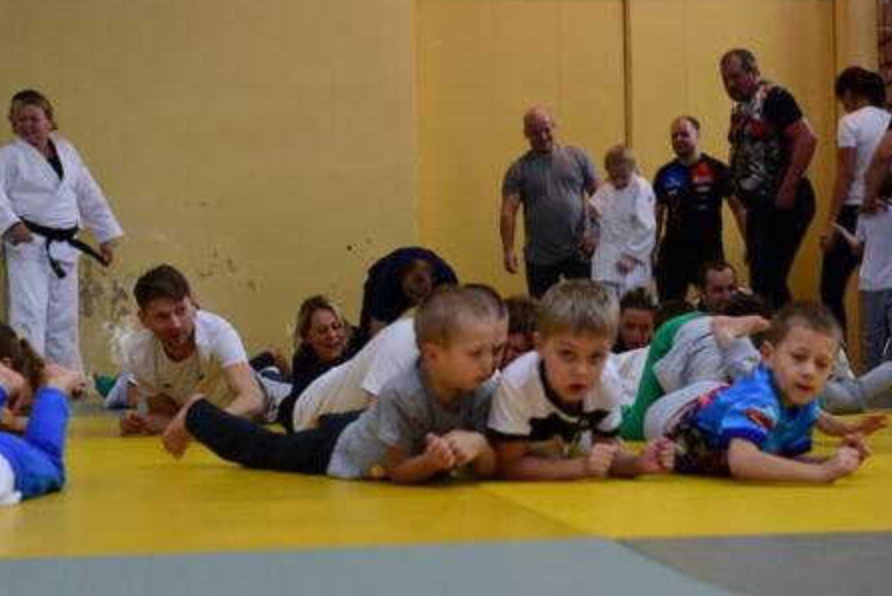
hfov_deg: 24.2
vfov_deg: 16.3
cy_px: 290
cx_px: 430
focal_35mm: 84
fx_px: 2083
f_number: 2.5
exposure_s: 1/200
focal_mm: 50
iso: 320
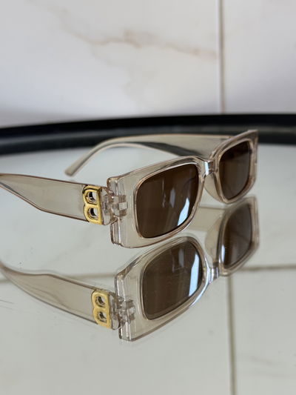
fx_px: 547
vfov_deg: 39.6
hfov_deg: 30.3
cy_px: 198
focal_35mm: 48
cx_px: 148
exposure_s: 1/50
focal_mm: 6.86
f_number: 1.78
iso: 80
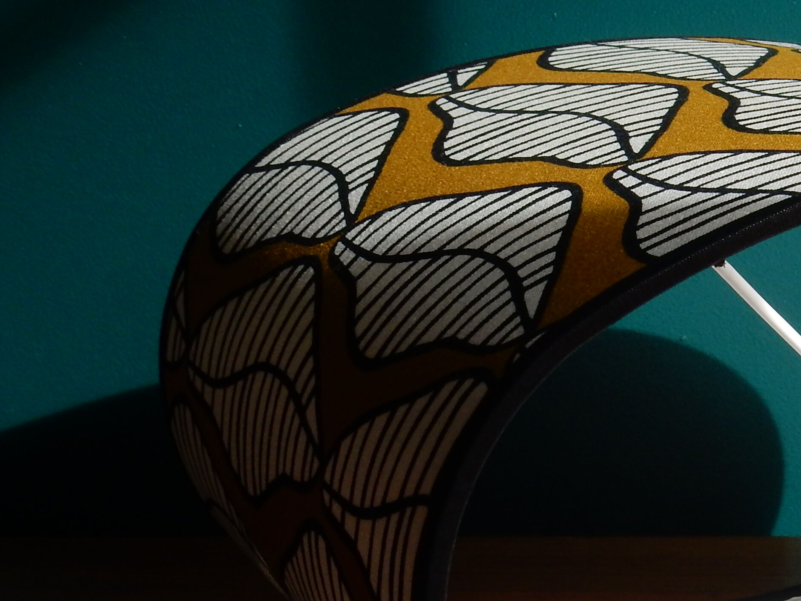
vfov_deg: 10.1
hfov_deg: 13.2
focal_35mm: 147
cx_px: 835
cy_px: 474
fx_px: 3402
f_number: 4.5
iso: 125
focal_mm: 10.7
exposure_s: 1/60
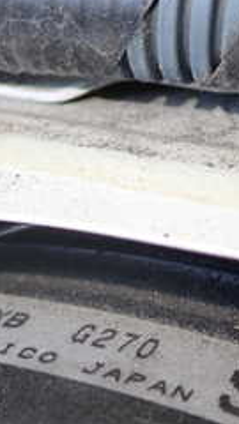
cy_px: 334
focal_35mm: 87
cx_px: 99
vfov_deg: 24.1
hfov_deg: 13.9
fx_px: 980
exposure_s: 1/60
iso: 160
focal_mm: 5.79
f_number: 2.4
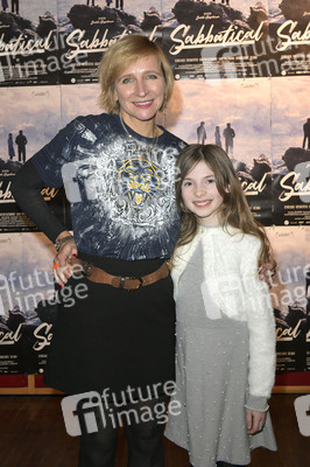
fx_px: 518
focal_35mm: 40
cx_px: 155
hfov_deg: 33.3
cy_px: 234
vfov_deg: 48.5
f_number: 7.1
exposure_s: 1/250
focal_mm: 40
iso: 2500
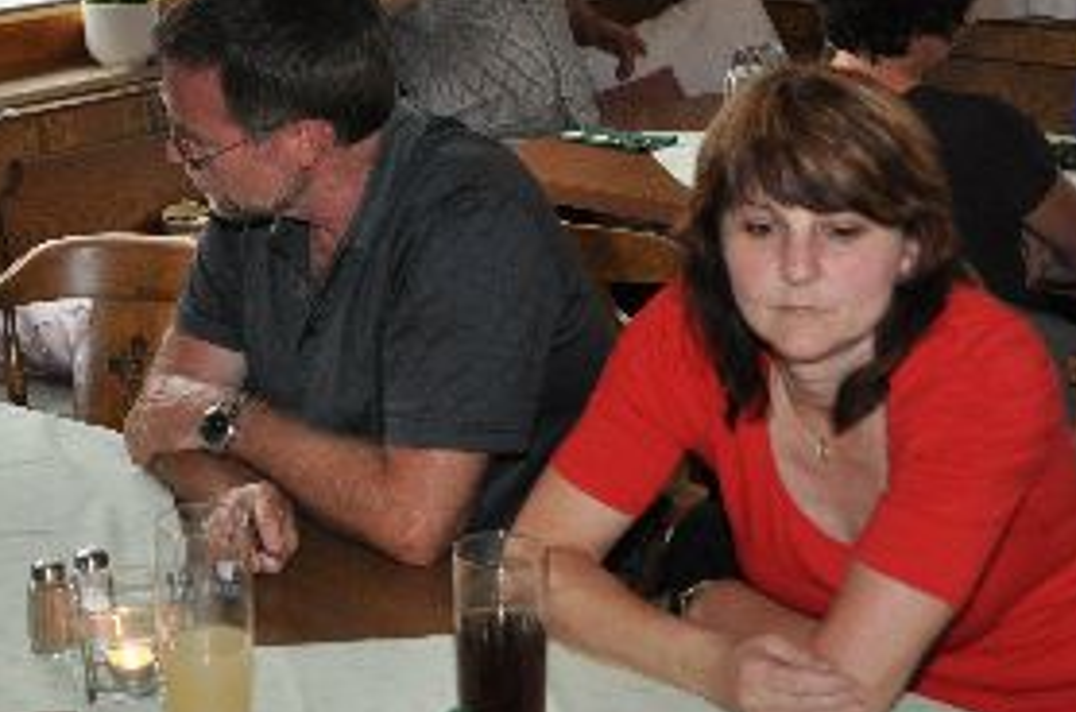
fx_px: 2174
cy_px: 193
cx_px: 310
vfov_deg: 18.5
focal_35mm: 73
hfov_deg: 27.5
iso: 800
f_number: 4
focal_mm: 27
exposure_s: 1/60
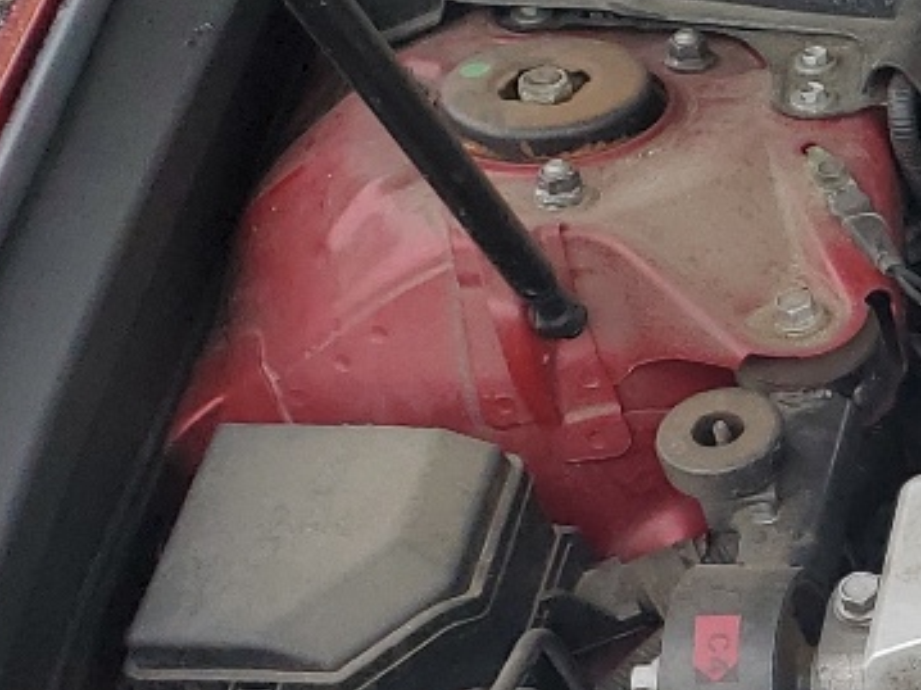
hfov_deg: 14.0
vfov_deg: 12.7
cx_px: 1896
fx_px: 3085
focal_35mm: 116
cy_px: 626
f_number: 1.5
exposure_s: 1/500
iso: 50
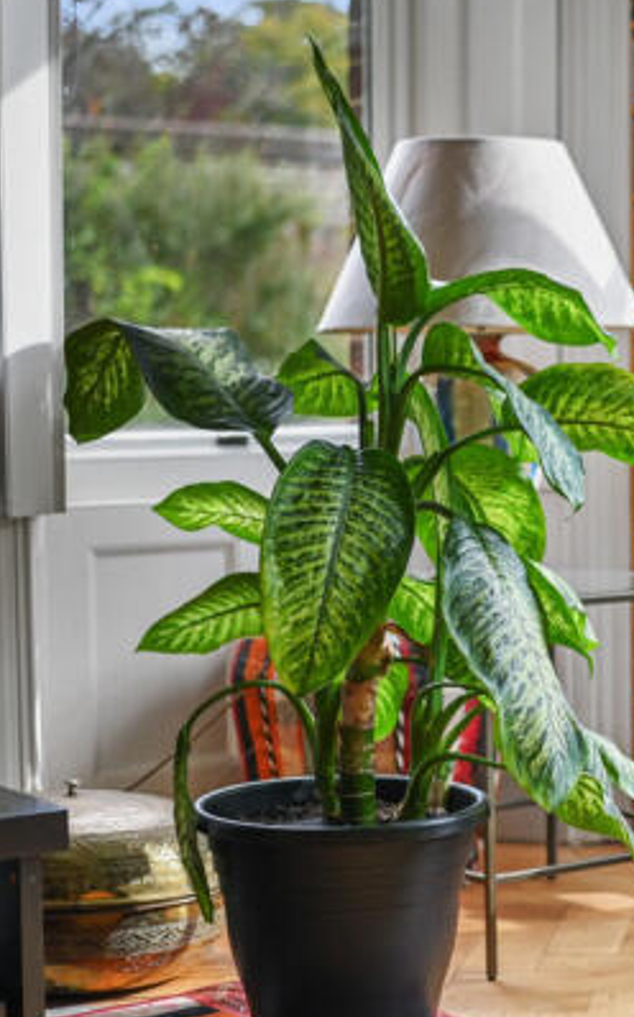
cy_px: 542
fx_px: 2327
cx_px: 792
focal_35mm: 84
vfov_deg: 24.7
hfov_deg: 14.9
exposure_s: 1/80
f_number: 1.8
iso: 400
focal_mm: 50
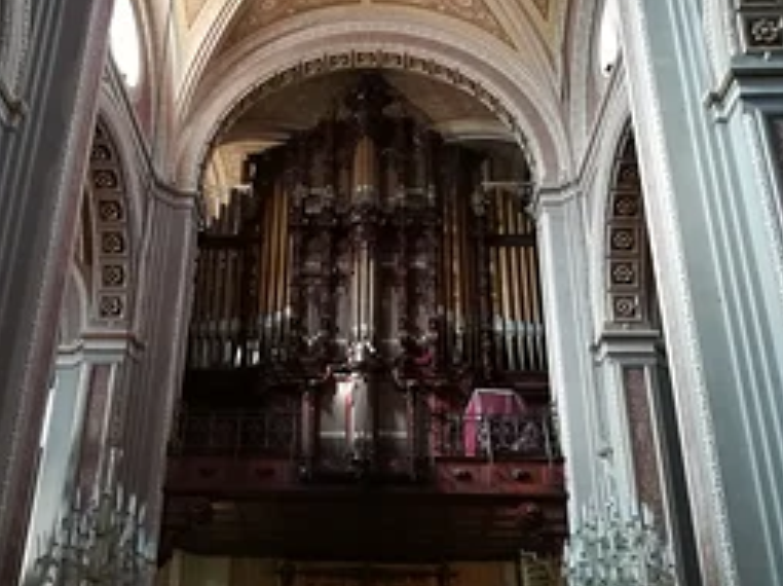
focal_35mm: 41
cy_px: 315
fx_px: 927
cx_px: 308
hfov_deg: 45.5
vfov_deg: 35.1
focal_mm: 3.83
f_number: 2.2
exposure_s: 1/20
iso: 500
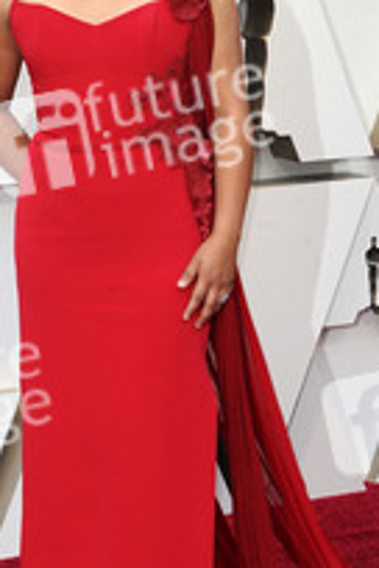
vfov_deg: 13.4
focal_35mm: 153
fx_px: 2416
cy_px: 270
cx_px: 213
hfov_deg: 9.0
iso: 800
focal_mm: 78
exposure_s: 1/250
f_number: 8
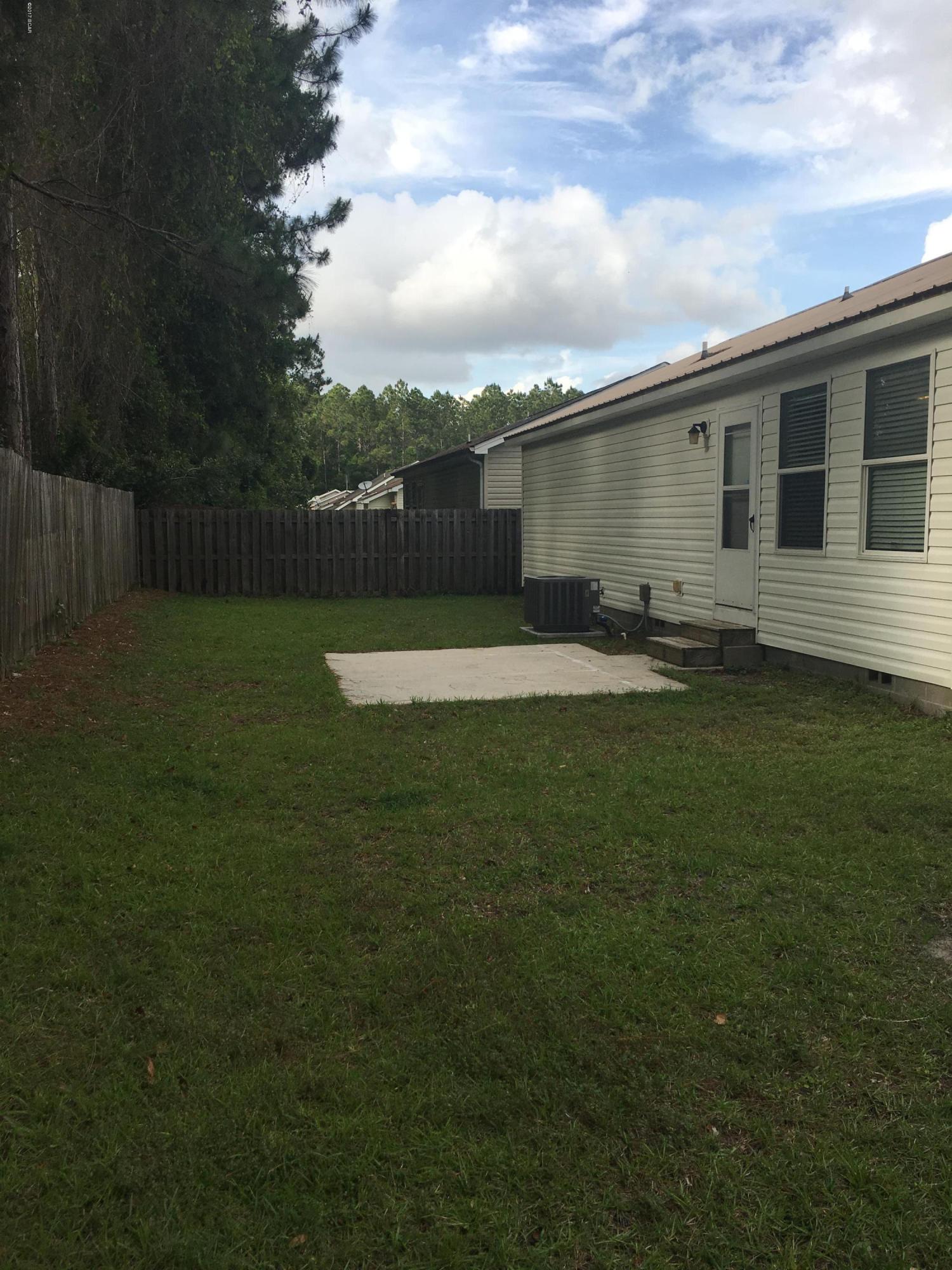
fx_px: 1063
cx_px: 476
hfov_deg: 48.2
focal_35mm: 29
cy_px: 635
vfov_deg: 61.7
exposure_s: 1/663
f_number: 2.2
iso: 25
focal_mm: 4.15
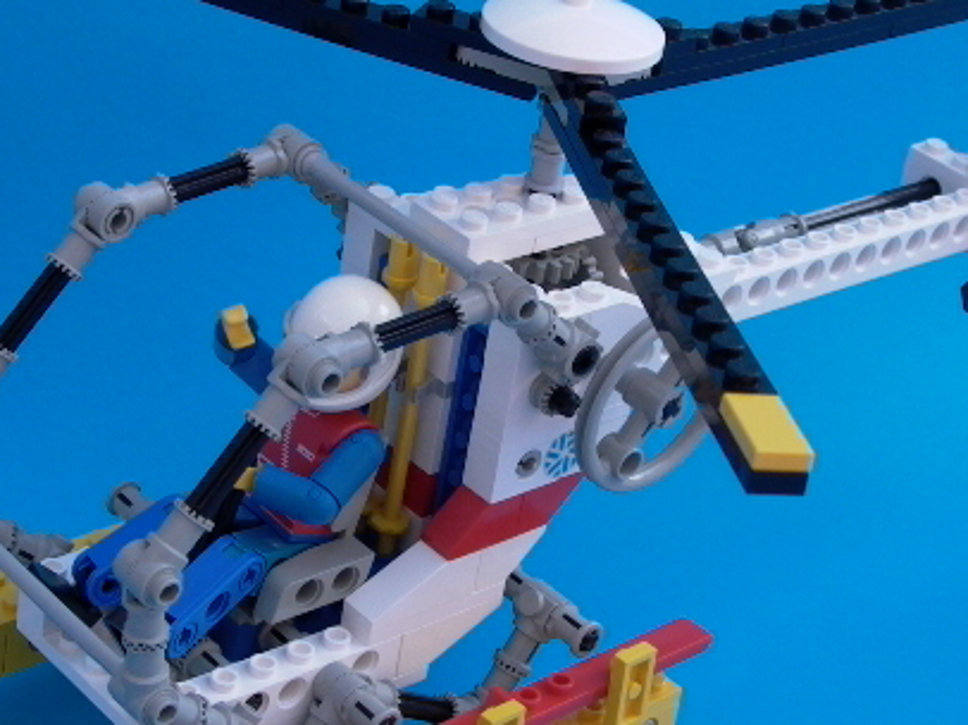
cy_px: 334
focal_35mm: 82
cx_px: 501
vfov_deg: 18.0
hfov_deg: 23.8
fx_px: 2292
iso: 100
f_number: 4.43
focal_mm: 11.25
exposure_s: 1/261
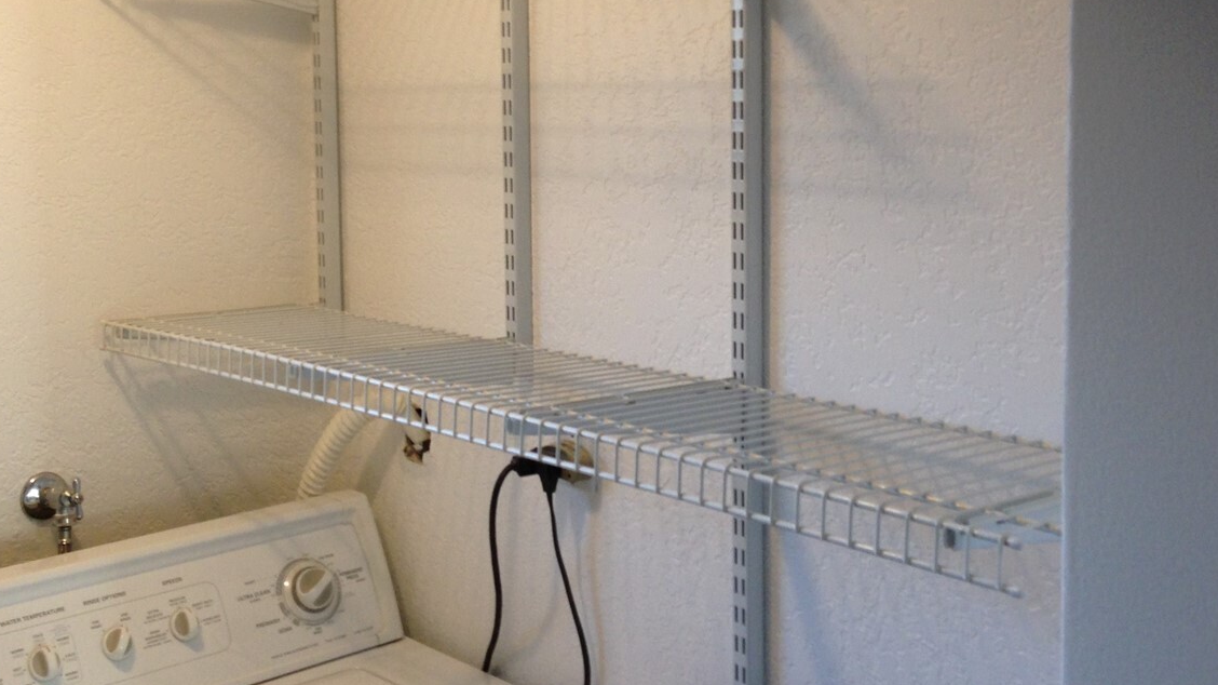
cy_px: 203
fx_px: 1647
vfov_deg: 23.3
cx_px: 556
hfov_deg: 40.6
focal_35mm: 51
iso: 64
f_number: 2.4
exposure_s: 1/20
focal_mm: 4.12
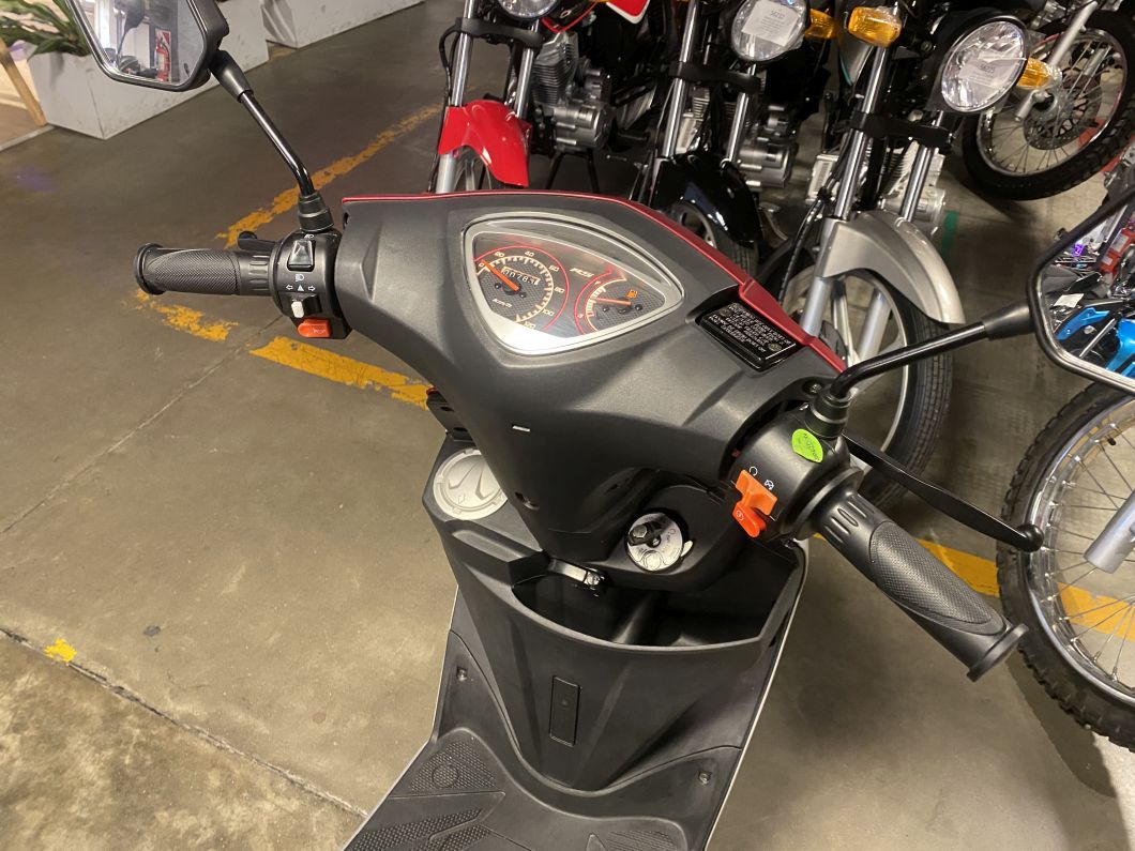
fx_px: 852
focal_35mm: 26
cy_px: 426
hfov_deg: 67.3
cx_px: 568
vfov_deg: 53.1
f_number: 1.8
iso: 320
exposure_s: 1/33
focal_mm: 4.25
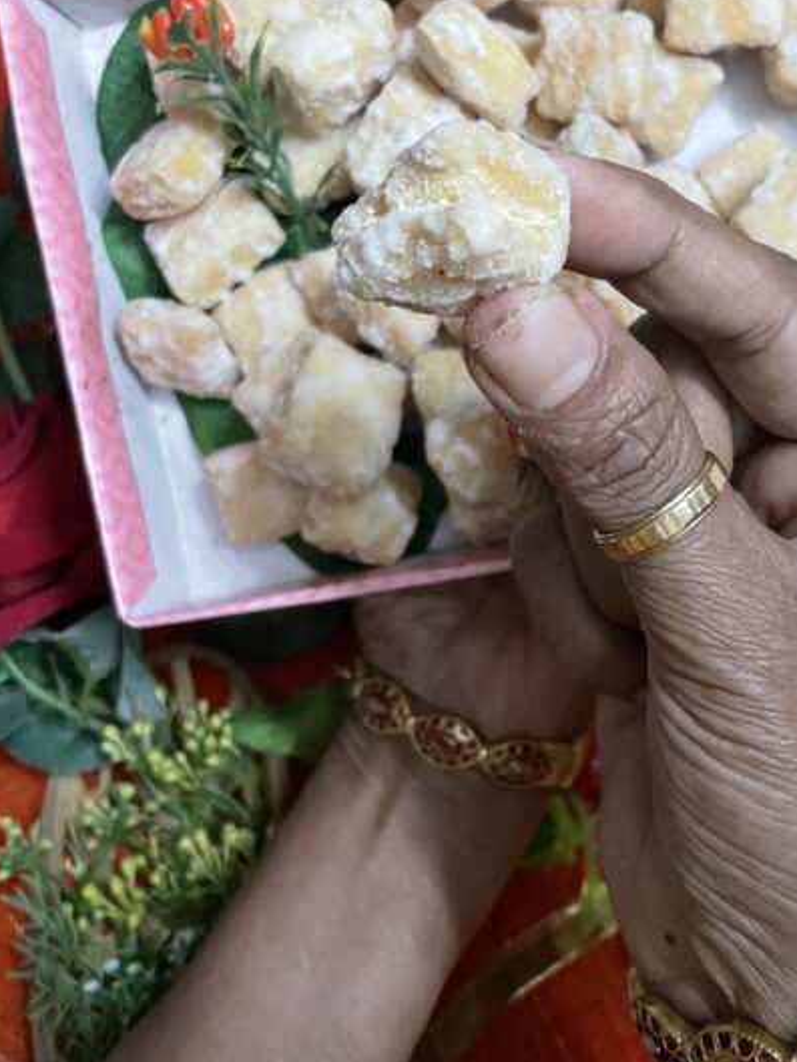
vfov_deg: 48.9
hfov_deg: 37.0
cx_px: 576
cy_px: 475
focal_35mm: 38
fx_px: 1166
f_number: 1.6
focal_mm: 4.2
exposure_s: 1/50
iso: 400
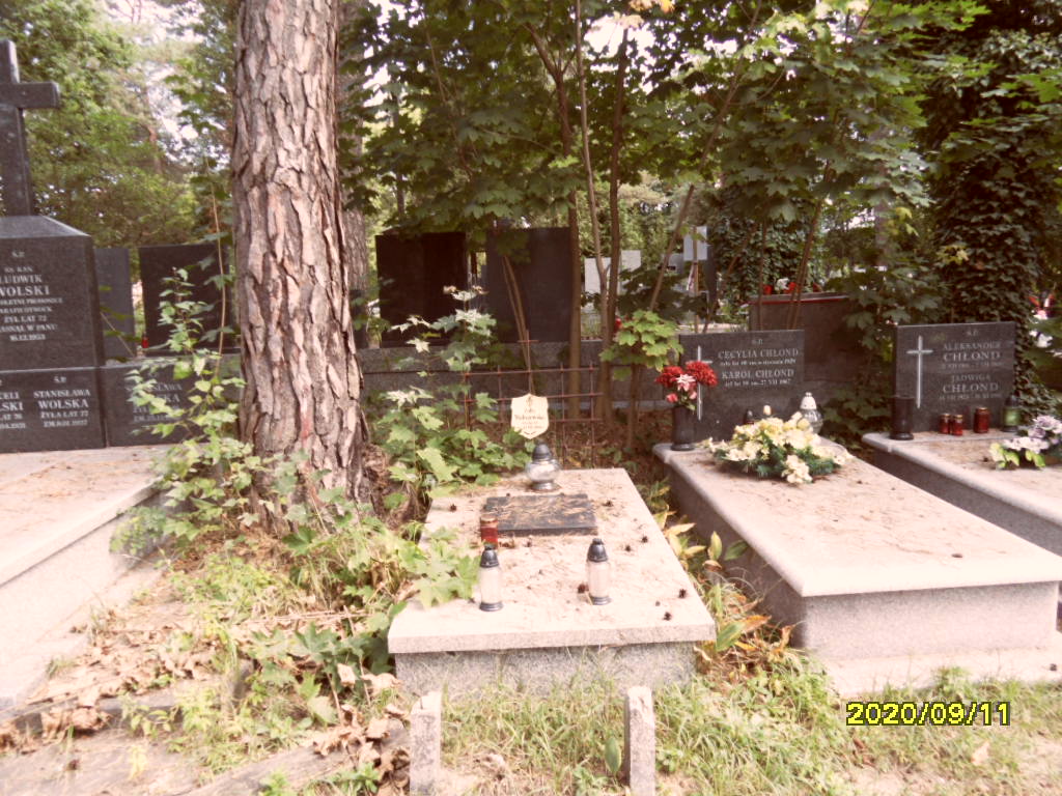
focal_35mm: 24
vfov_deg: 56.8
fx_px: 736
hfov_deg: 71.6
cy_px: 398
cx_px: 531
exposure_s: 1/90
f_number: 3.2
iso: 80
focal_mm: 3.9
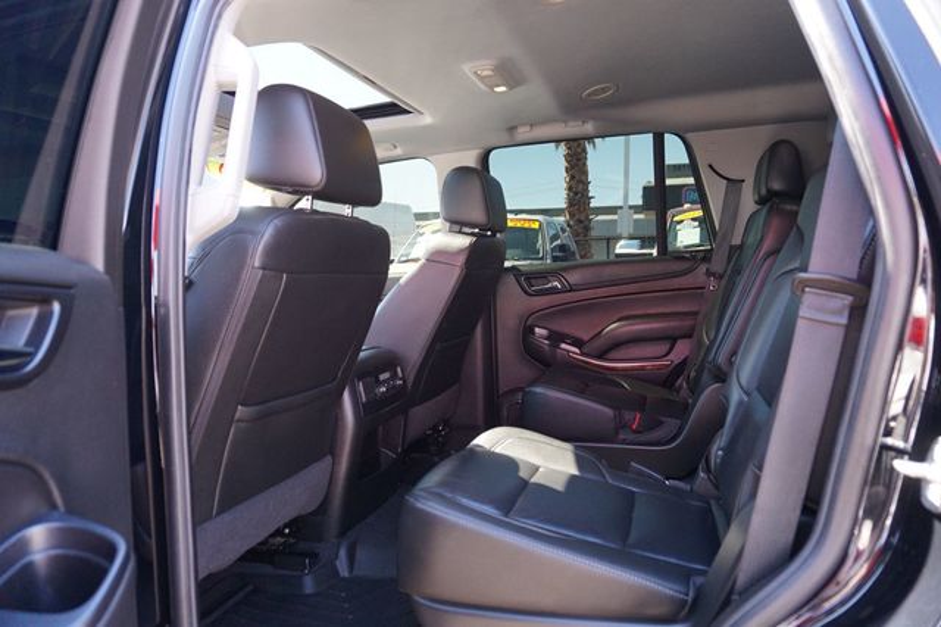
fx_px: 627
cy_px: 314
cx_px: 470
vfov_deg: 53.1
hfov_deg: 73.8
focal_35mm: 24
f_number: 4
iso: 800
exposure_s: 1/160
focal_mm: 16
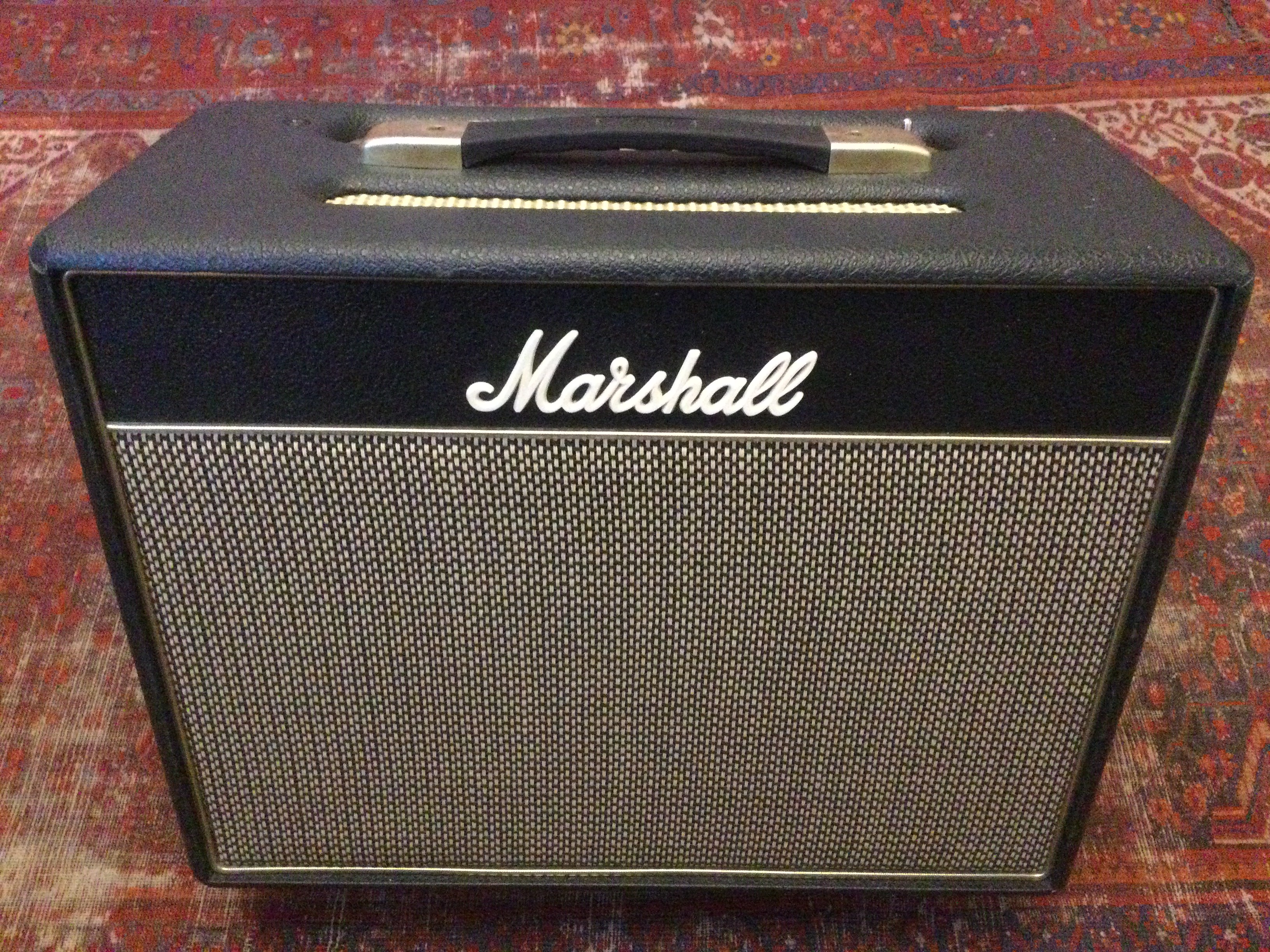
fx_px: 1137
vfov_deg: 45.4
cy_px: 476
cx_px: 635
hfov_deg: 58.4
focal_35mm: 31
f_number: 2.4
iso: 640
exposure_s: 1/17
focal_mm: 3.3
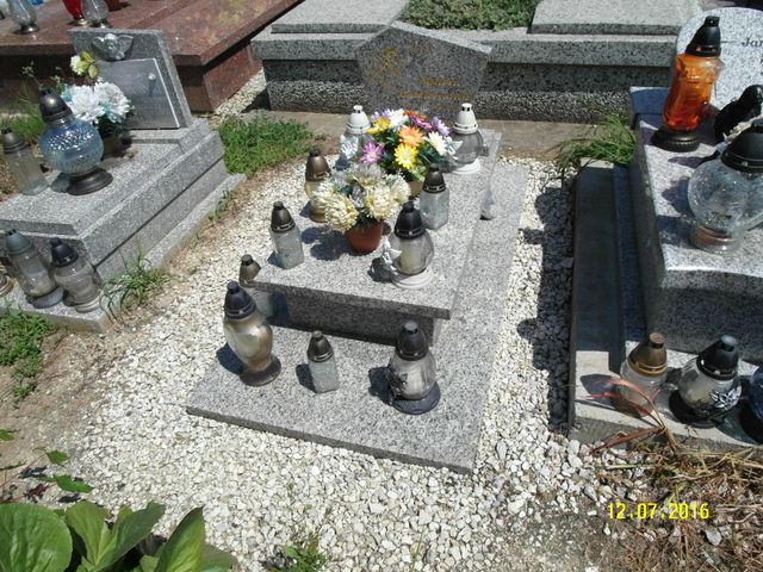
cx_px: 382
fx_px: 529
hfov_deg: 71.6
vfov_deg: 56.8
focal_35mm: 24
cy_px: 286
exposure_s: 1/1500
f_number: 3.4
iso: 80
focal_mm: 5.2
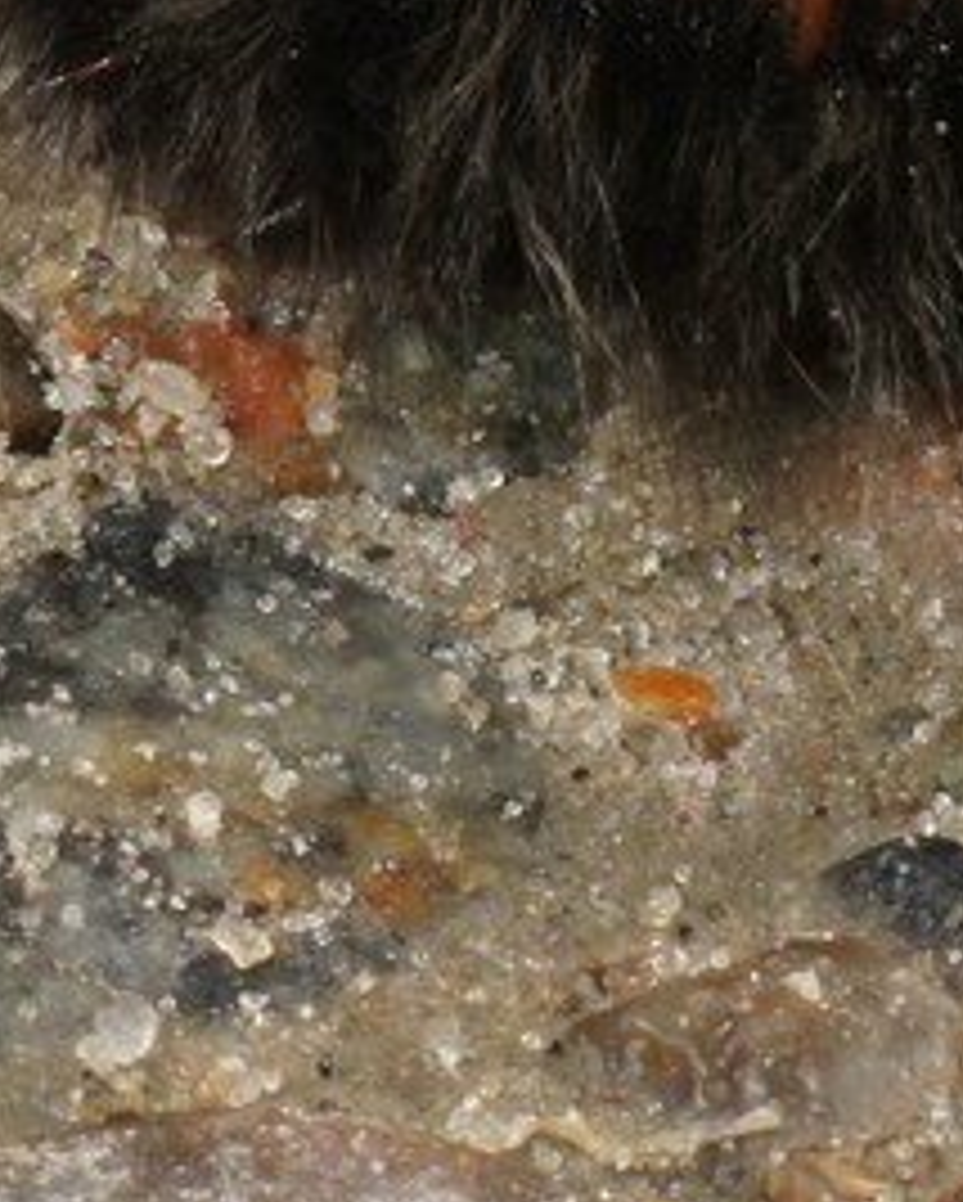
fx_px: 20248
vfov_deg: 3.4
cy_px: -128
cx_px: 1242
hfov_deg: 2.7
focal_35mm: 569
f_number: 22
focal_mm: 90
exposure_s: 1/160
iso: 400
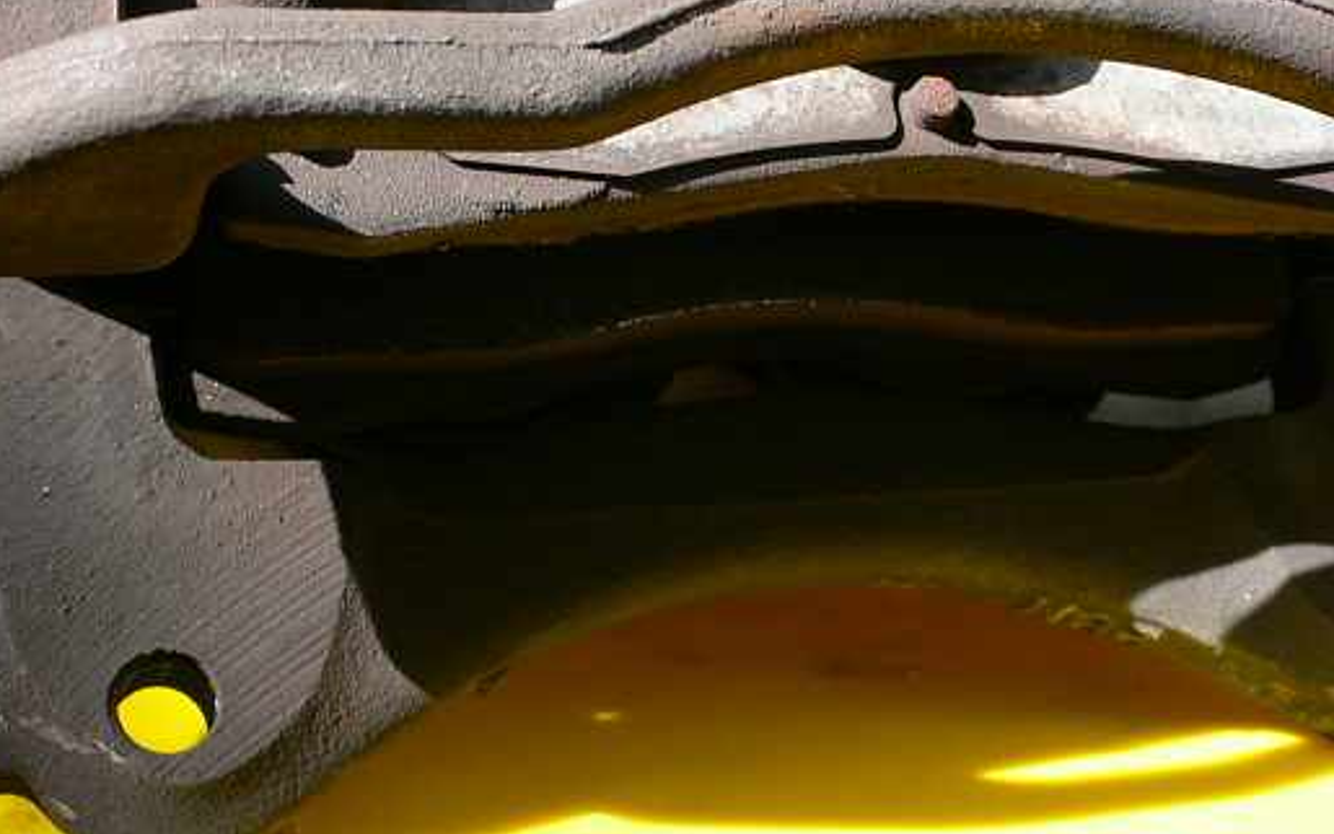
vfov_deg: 23.1
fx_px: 2036
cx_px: 715
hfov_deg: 36.3
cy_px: 329
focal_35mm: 56
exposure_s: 1/100
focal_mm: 6.3
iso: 80
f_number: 3.6
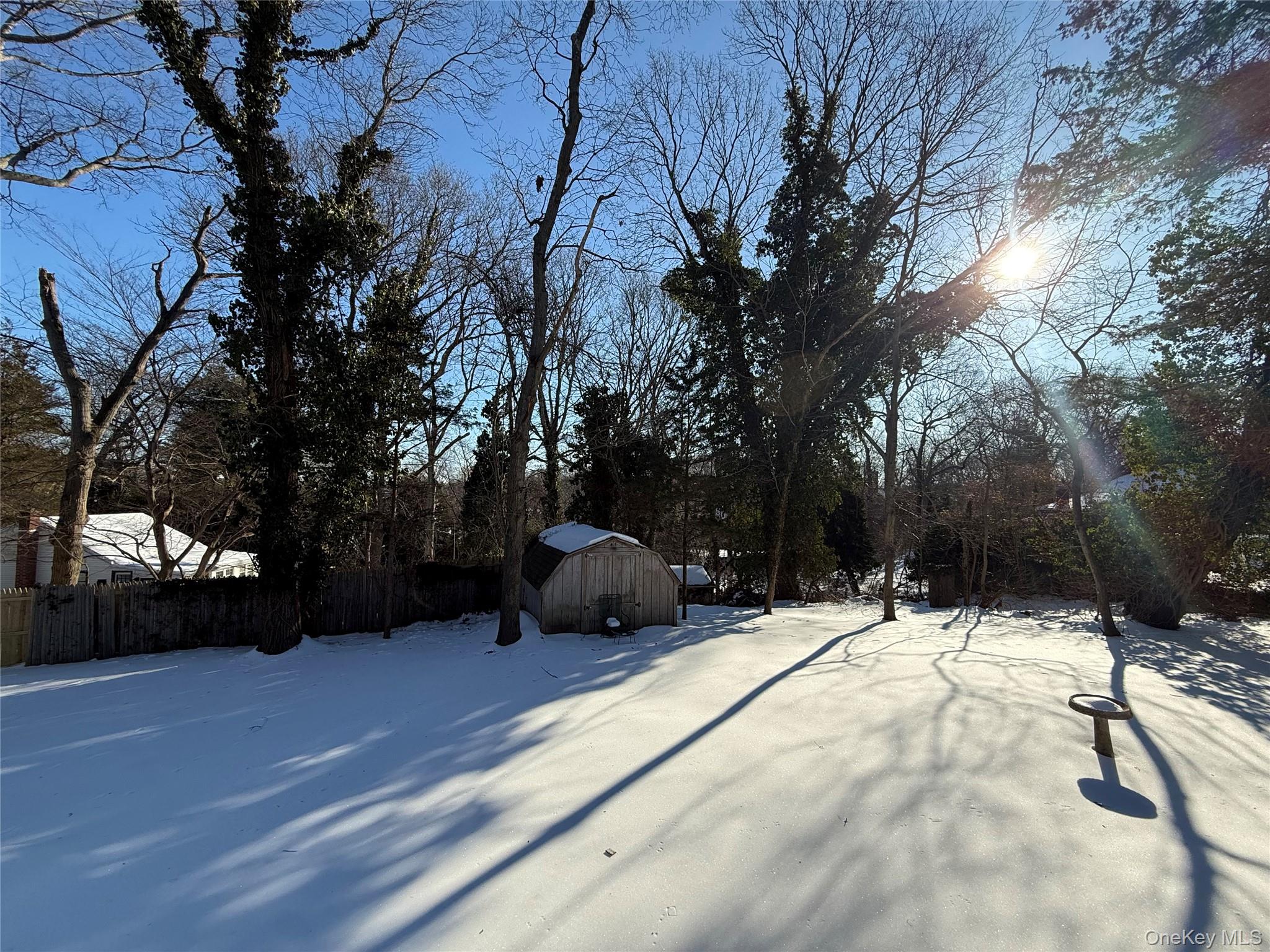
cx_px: 635
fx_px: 514
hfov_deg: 102.1
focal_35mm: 14
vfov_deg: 85.7
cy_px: 476
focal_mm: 2.22
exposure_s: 1/1464
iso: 64
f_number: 2.2
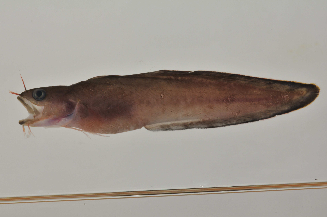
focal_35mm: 158
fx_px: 1429
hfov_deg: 13.1
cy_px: 108
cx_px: 164
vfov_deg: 8.7
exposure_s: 1/60
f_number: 36
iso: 200
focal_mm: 105
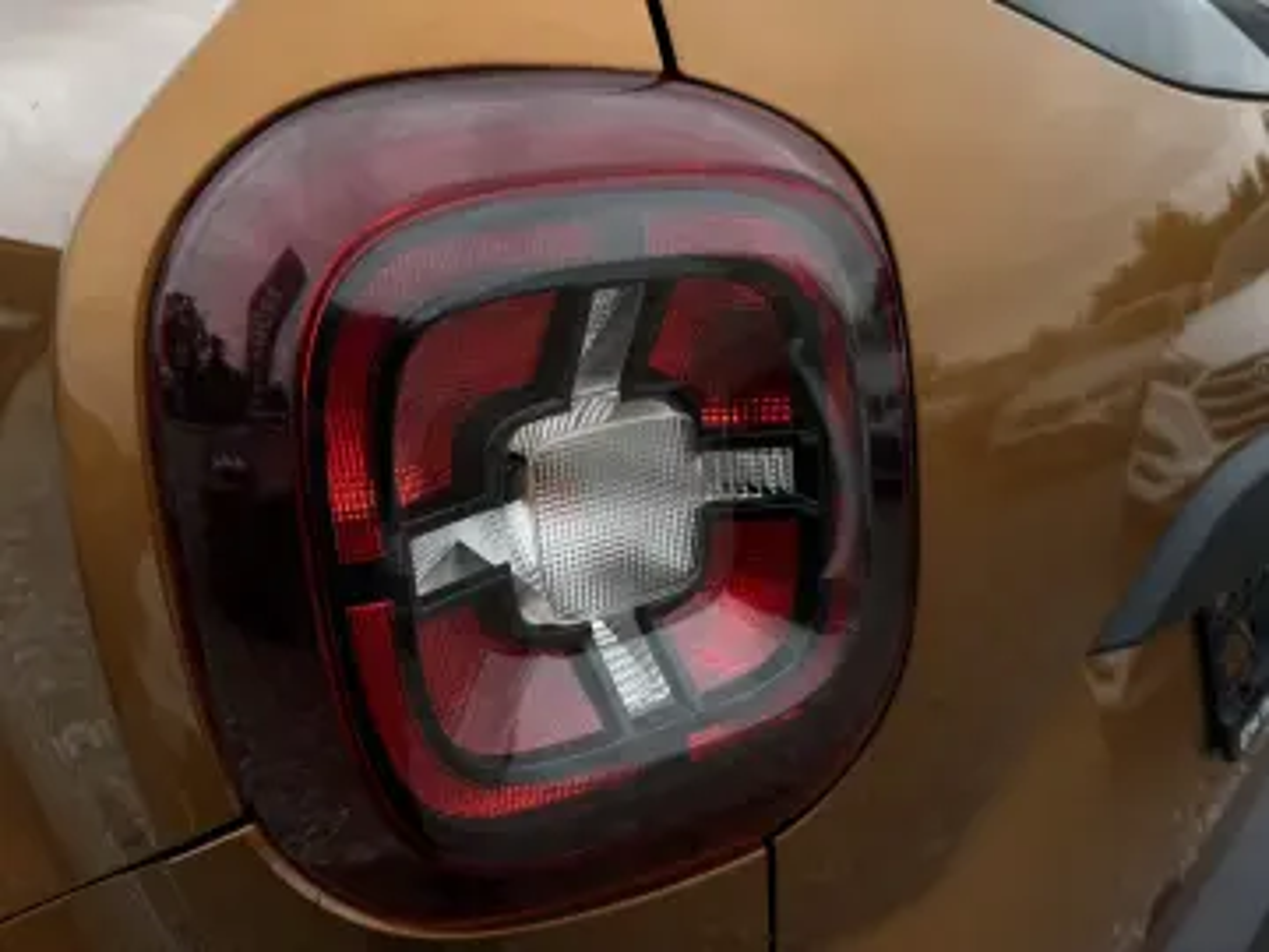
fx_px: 880
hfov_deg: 71.6
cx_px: 634
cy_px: 476
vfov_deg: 56.8
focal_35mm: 24
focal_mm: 6.76
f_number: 1.78
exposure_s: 1/1311
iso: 80
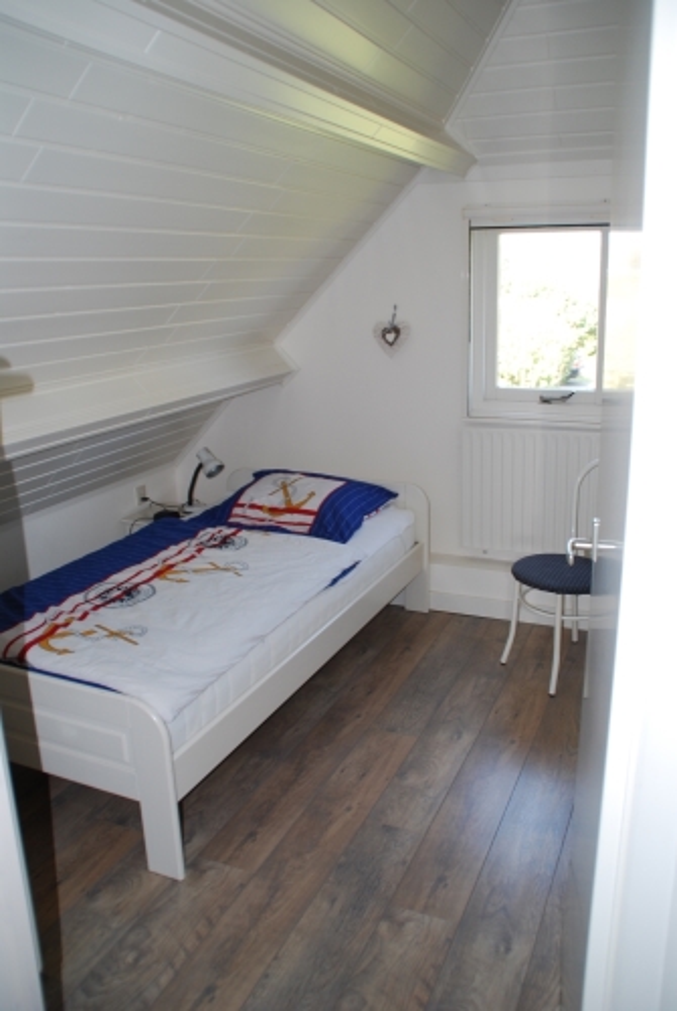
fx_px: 759
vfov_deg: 67.3
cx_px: 338
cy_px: 506
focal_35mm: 27
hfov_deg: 48.1
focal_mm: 18
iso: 200
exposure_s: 1/60
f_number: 3.5
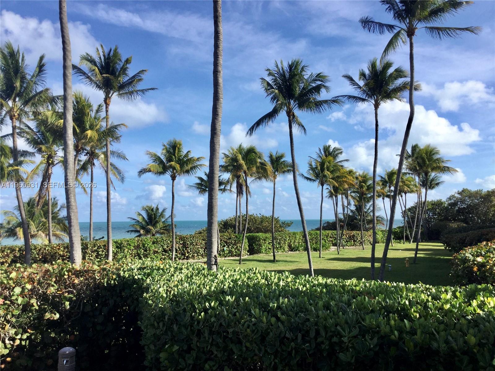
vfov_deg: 45.4
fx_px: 443
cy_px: 186
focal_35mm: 31
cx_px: 248
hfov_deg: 58.4
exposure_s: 1/1164
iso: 25
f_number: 2.4
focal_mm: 3.3
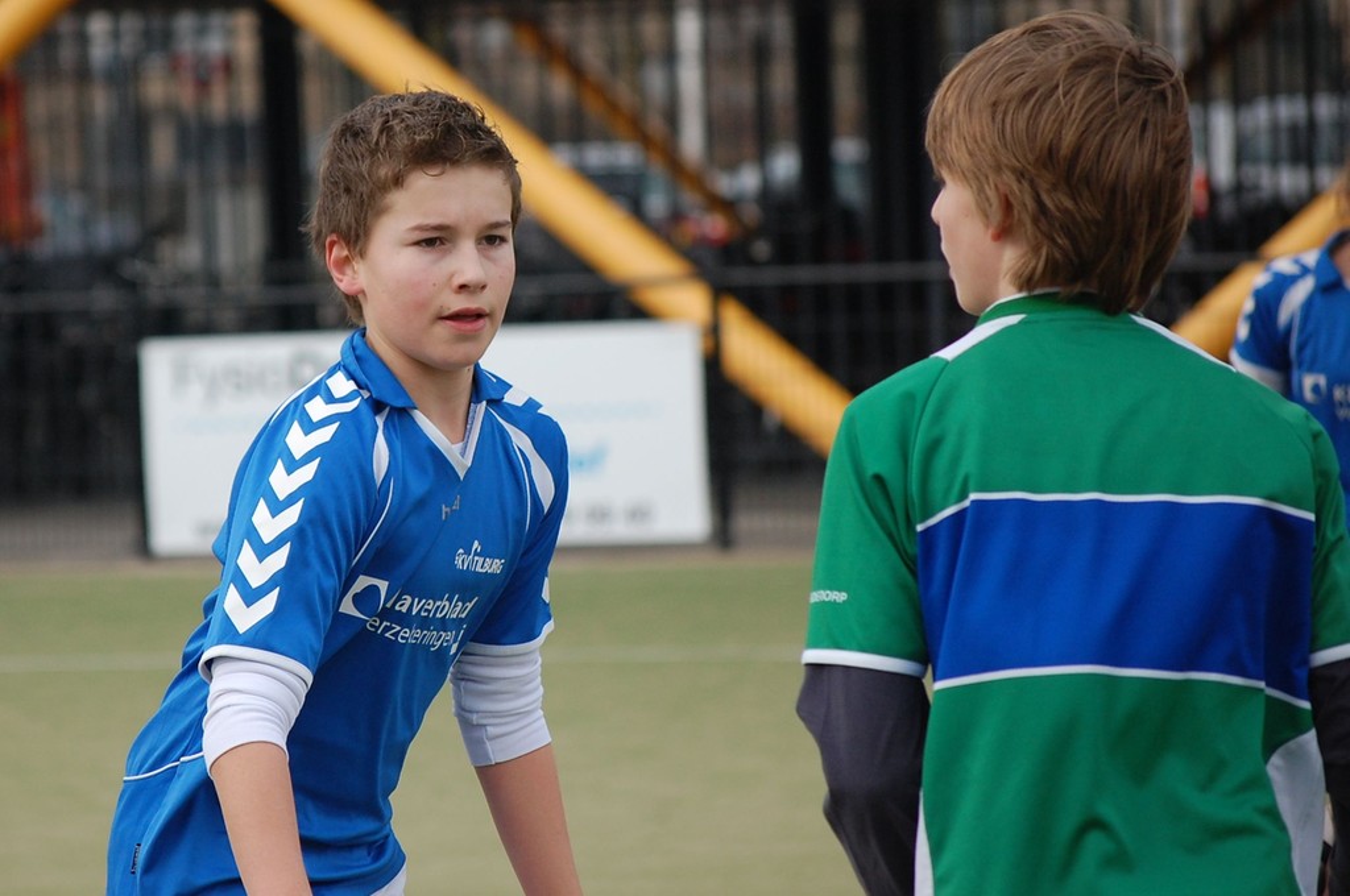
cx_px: 675
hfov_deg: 11.2
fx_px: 6854
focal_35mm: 183
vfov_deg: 7.5
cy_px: 448
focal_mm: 122
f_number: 5
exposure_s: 1/640
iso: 400
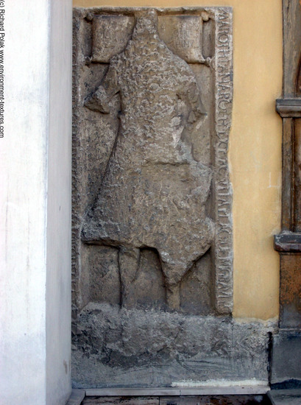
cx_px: 150
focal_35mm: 112
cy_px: 202
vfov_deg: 17.6
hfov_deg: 13.2
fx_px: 1306
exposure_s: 1/160
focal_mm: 22.8
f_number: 4.8
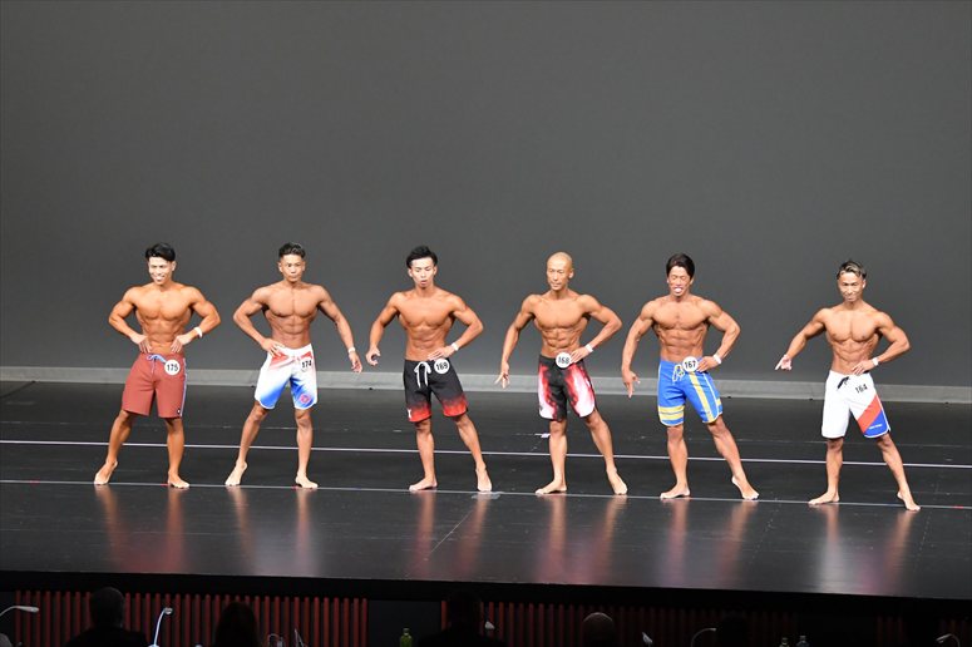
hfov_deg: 13.7
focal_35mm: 150
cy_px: 324
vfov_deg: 9.1
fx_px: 4048
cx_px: 486
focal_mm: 100
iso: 5000
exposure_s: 1/400
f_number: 5.6
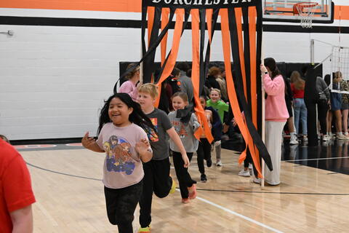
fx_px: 567
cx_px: 174
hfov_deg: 34.2
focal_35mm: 58
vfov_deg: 23.2
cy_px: 116
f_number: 4.8
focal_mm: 39
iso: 8000
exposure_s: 1/500
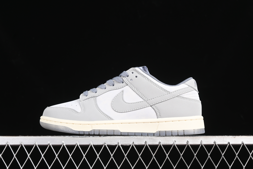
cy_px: 84
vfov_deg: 18.2
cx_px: 126
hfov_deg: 27.0
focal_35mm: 75
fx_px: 527
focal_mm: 50
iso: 160
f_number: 7.1
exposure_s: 1/60
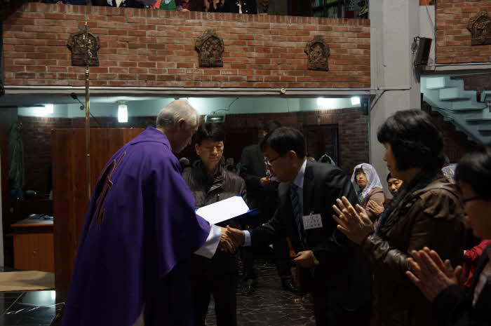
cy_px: 163
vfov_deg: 29.8
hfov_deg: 43.6
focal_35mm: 45
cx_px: 246
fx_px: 613
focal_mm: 30
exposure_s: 1/60
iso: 1000
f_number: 4.5
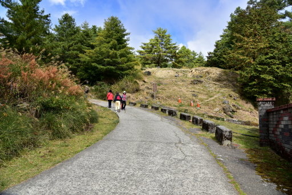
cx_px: 146
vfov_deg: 53.2
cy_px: 98
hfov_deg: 73.7
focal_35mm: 24
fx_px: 195
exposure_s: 1/160
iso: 100
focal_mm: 24
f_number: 7.1
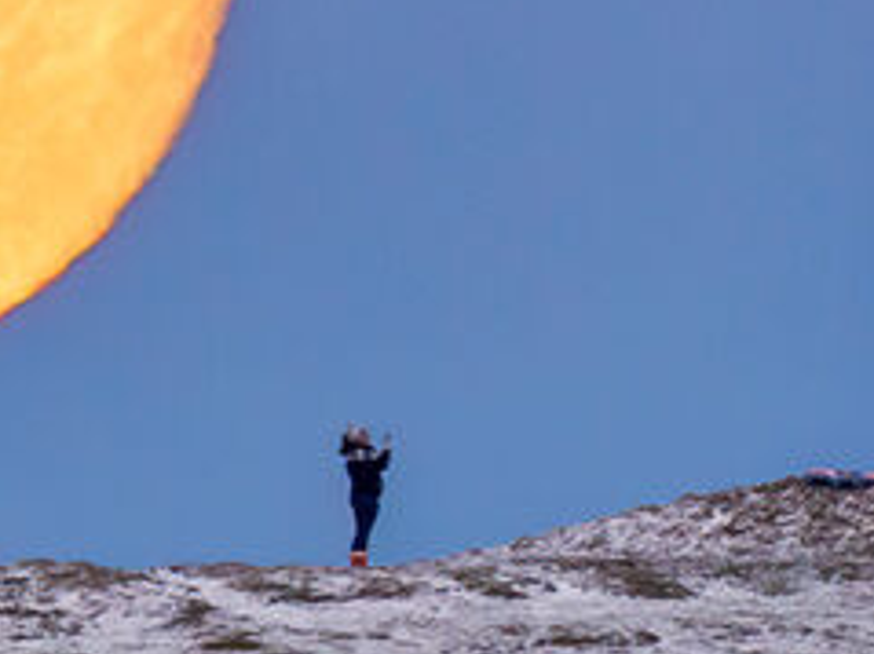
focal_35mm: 4814
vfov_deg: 0.3
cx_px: 55
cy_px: -311
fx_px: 121485
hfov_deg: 0.4
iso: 800
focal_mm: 560
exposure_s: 1/50
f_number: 9
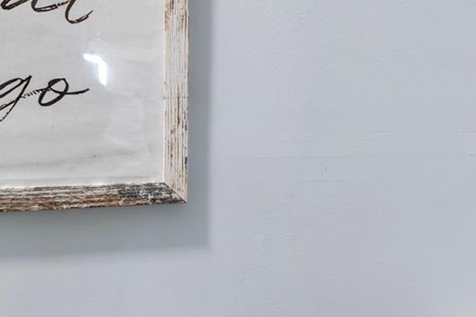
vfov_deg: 24.2
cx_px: 494
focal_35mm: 56
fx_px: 740
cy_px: 134
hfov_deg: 32.3
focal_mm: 10
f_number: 11
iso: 100
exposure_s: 4
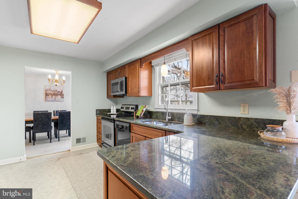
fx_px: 141
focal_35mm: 17
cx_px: 149
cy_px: 100
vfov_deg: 70.4
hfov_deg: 93.3
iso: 800
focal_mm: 17
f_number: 9
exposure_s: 1/10
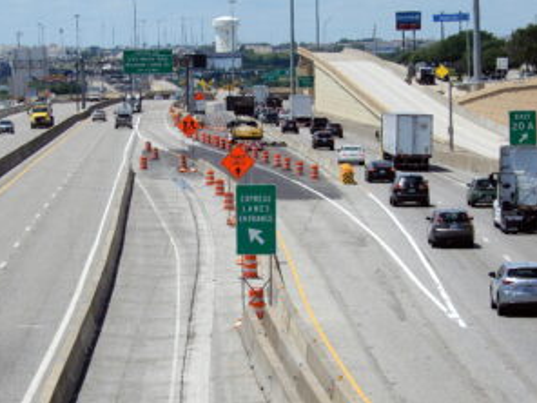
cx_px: 241
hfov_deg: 9.7
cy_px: 227
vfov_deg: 7.3
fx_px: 3149
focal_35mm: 203
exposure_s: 1/800
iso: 80
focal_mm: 26.8
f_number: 5.6
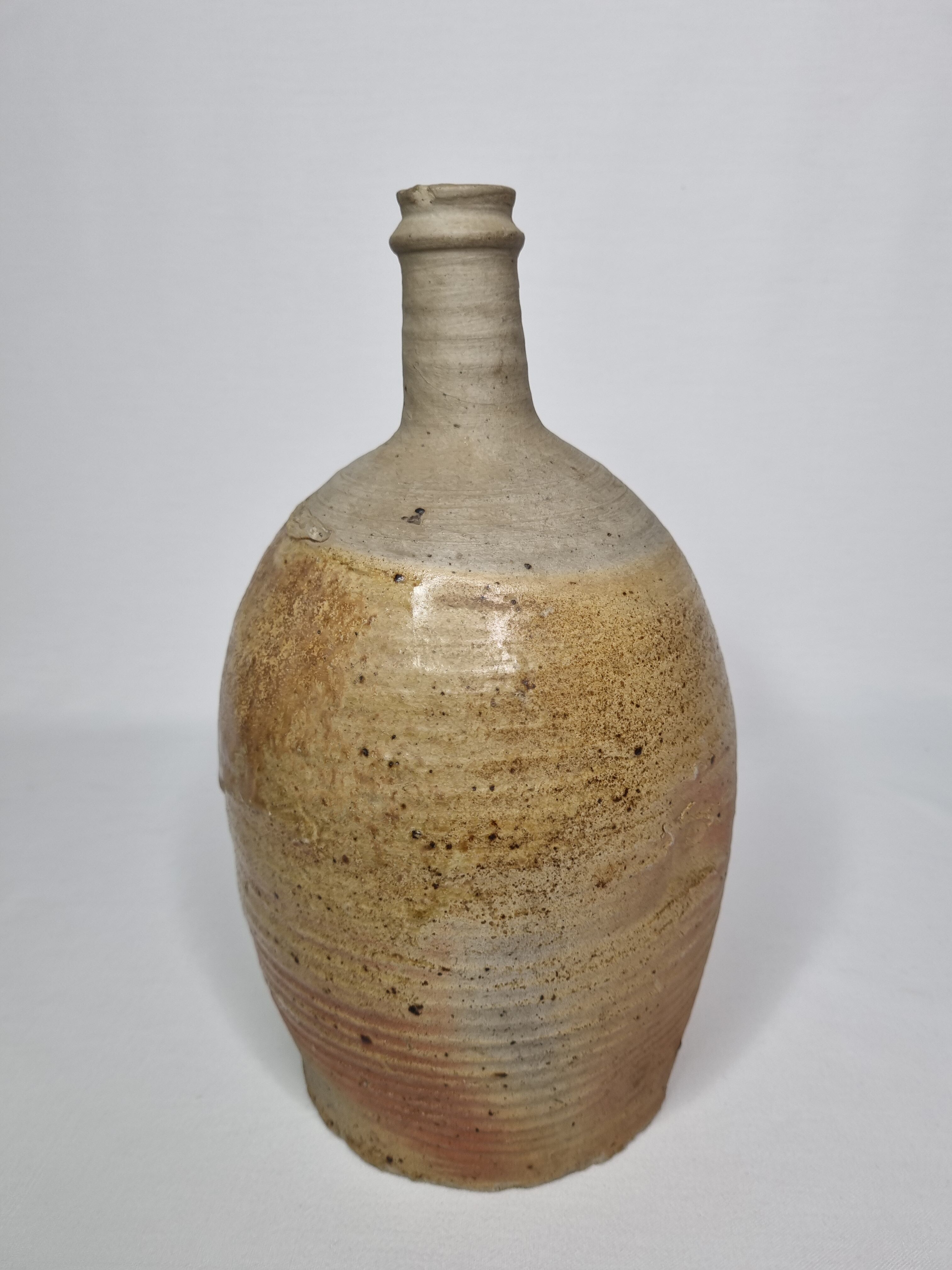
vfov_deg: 67.3
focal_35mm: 26
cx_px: 476
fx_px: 953
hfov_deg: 53.1
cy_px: 635
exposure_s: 1/128
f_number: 1.8
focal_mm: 5.4
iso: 50
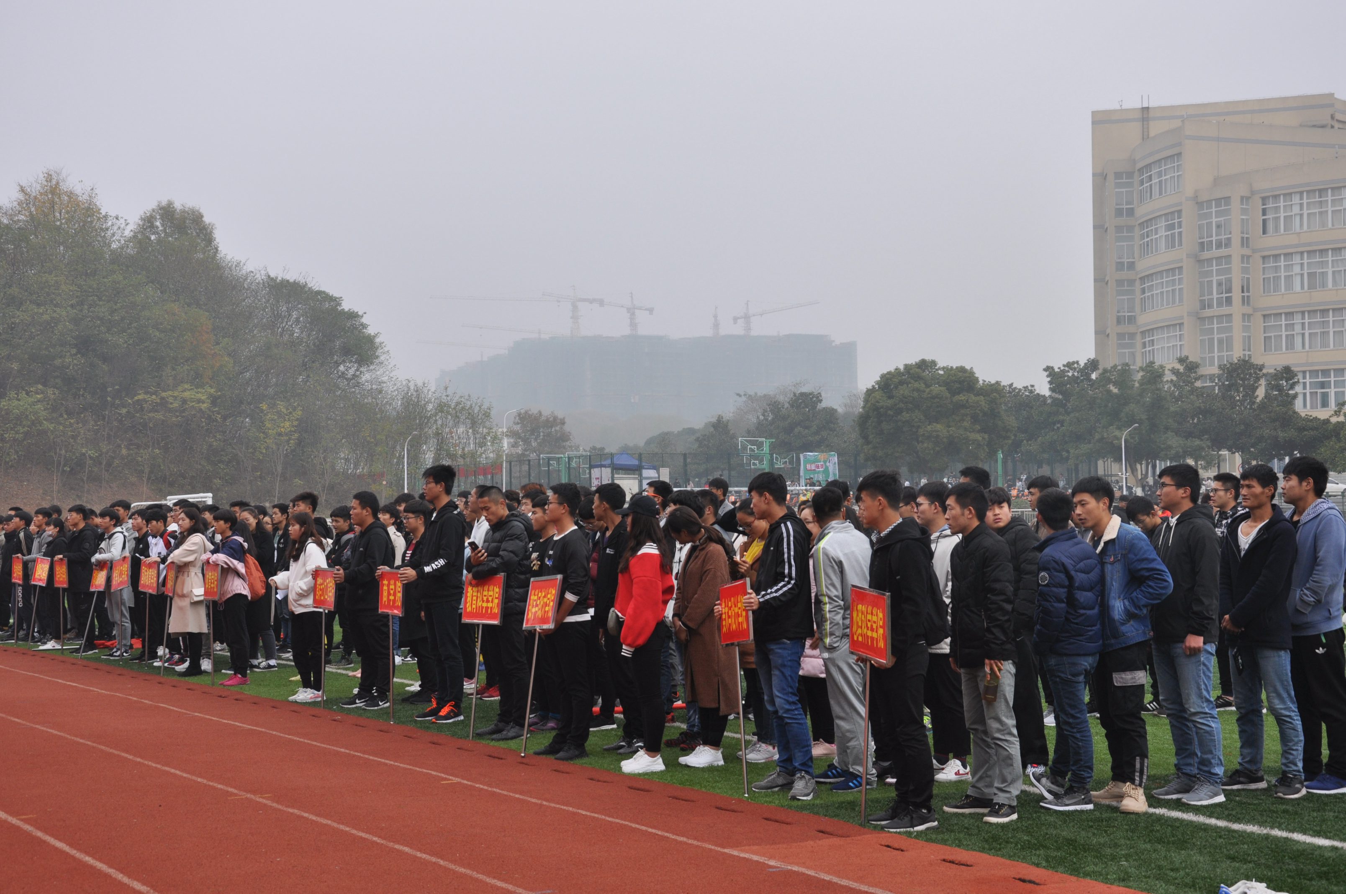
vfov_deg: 9.9
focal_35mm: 138
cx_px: 673
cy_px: 447
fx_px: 5153
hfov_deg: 14.9
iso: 250
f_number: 9
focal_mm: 92
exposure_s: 1/500
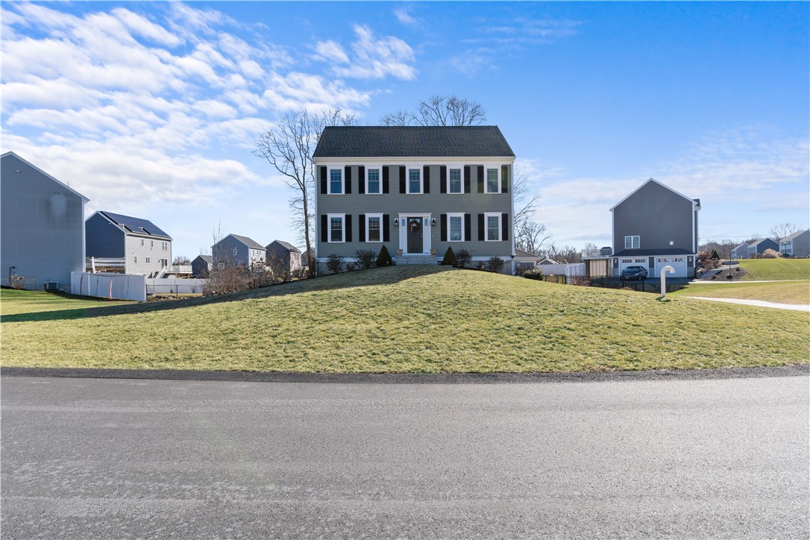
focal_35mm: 18
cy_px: 270
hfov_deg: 90.0
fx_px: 405
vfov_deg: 67.4
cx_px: 405
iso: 100
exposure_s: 1/320
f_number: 6.3
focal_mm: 12
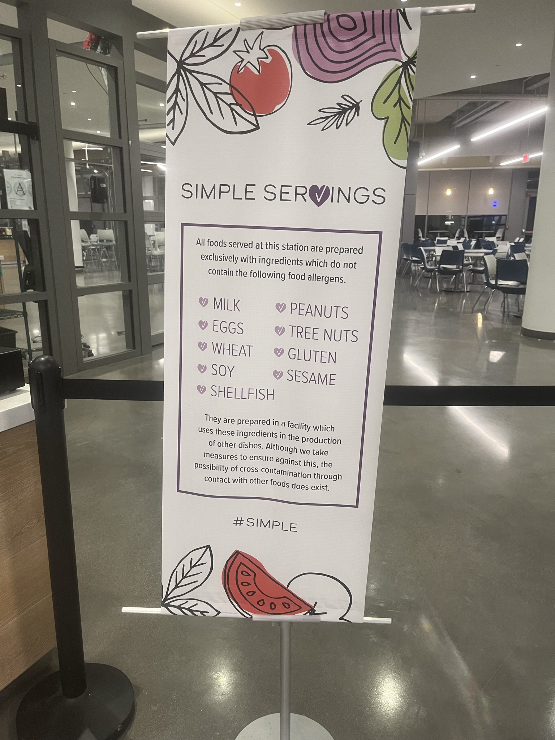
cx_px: 278
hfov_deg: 53.1
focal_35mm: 26
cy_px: 370
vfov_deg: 67.3
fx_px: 556
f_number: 1.6
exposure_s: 1/60
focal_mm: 5.1
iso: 160
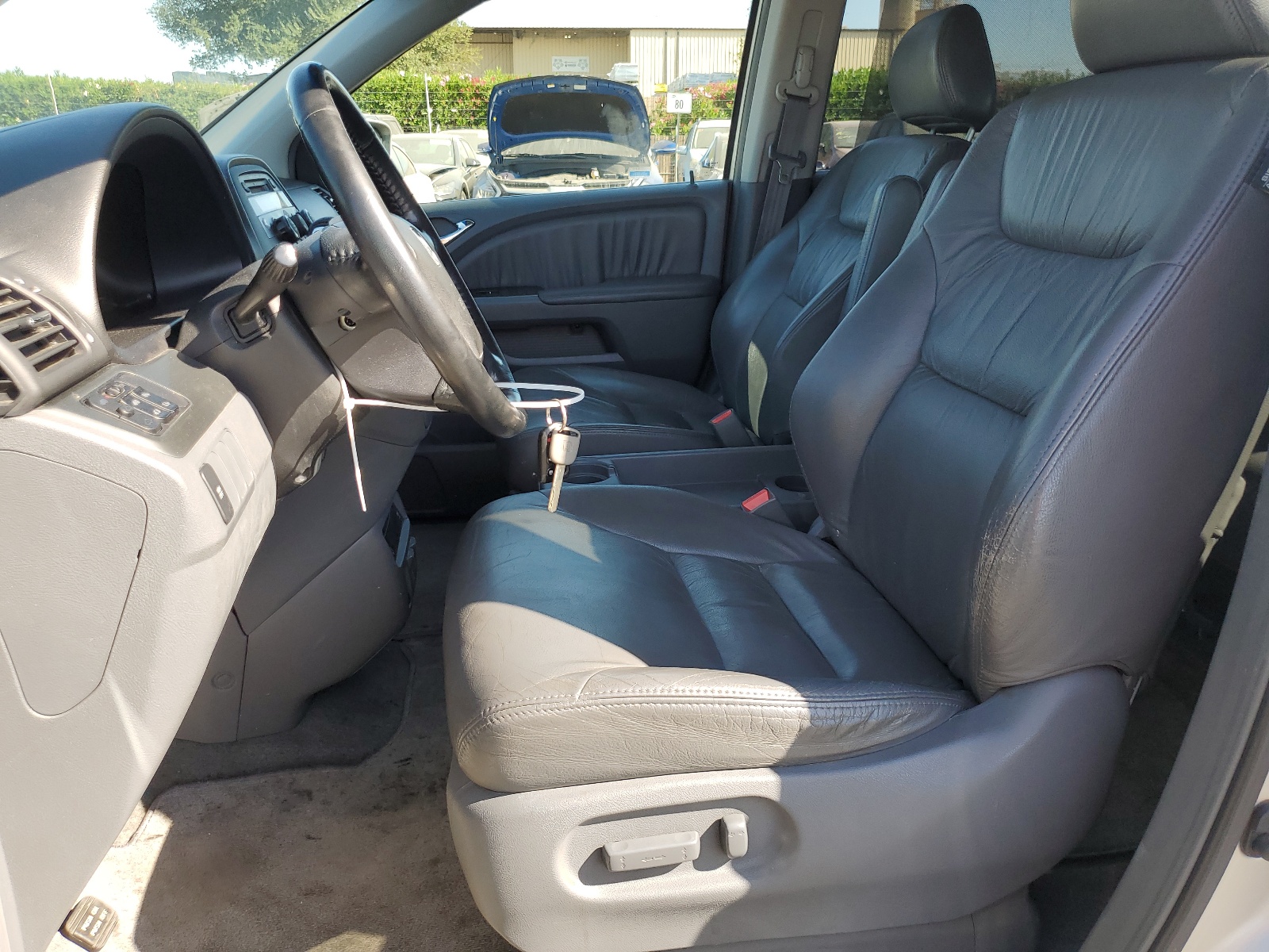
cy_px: 476
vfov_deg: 53.1
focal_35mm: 26
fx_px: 953
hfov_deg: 67.3
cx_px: 634
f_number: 1.5
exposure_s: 1/500
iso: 50
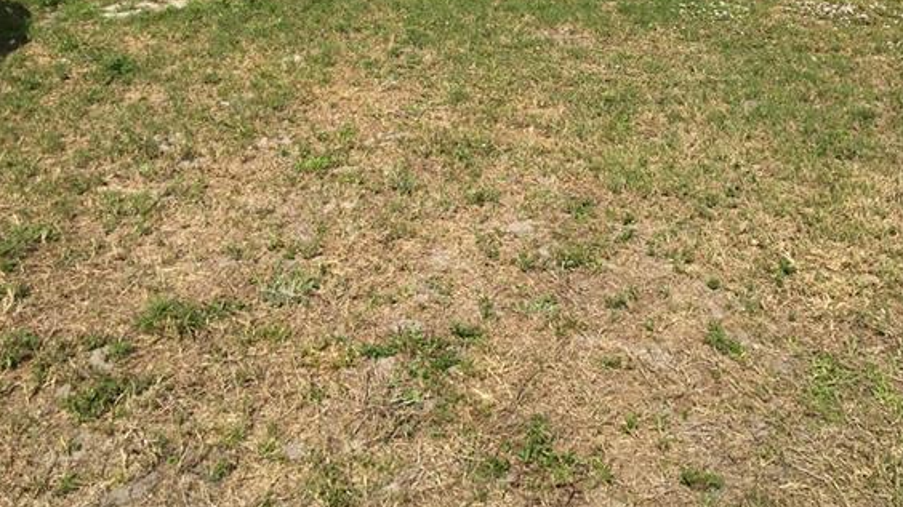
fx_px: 1029
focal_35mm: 43
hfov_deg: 47.4
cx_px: 448
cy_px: -48
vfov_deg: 25.7
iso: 25
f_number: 2.2
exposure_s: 1/2404
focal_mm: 4.15
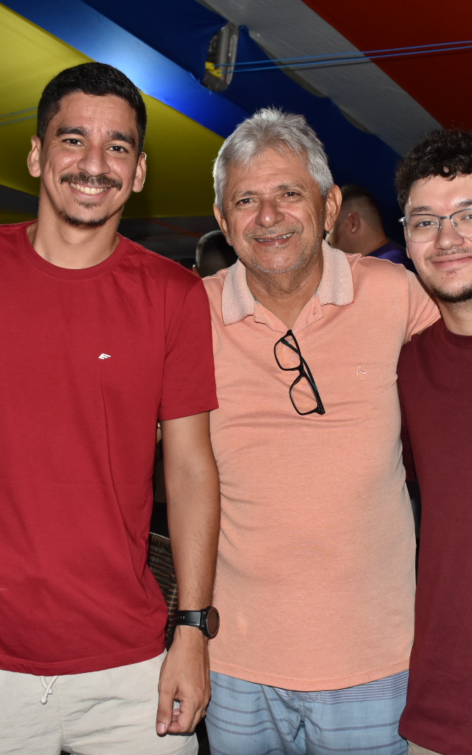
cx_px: 288
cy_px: 378
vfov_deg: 43.5
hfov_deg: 27.9
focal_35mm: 46
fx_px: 947
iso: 800
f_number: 5.6
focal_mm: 20
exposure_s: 1/100
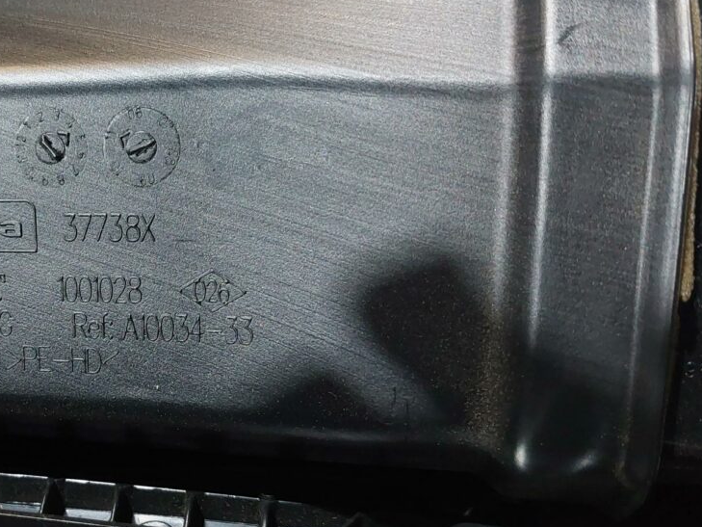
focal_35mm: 48
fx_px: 974
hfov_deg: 37.2
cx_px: 76
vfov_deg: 30.2
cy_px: 298
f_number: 1.8
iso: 400
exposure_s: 1/33
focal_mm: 5.23
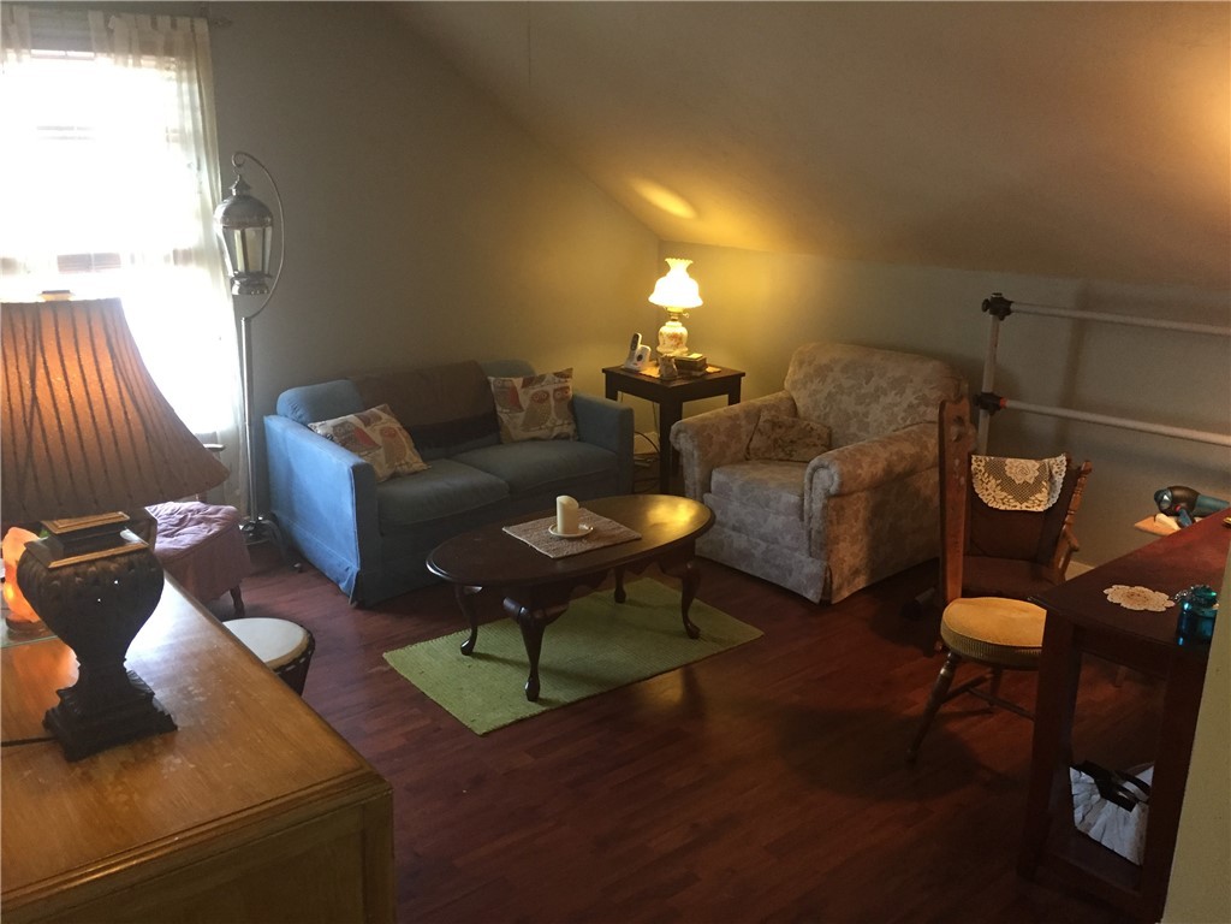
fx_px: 1031
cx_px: 616
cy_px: 462
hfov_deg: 61.7
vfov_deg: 48.2
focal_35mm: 29
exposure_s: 1/30
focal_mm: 4.15
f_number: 2.2
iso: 200
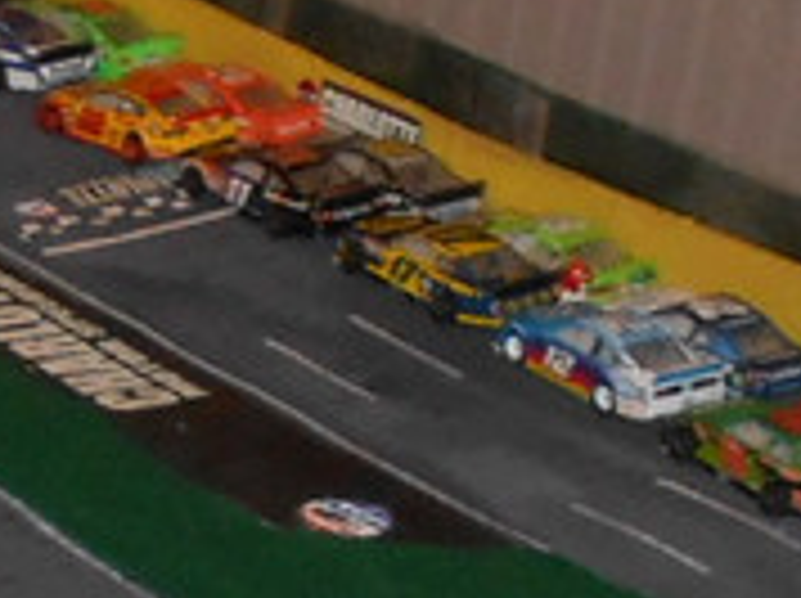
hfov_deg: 11.4
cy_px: 1286
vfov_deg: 8.8
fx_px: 3605
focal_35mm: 156
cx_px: -830
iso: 200
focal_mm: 4.6
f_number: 3.5
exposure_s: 1/25
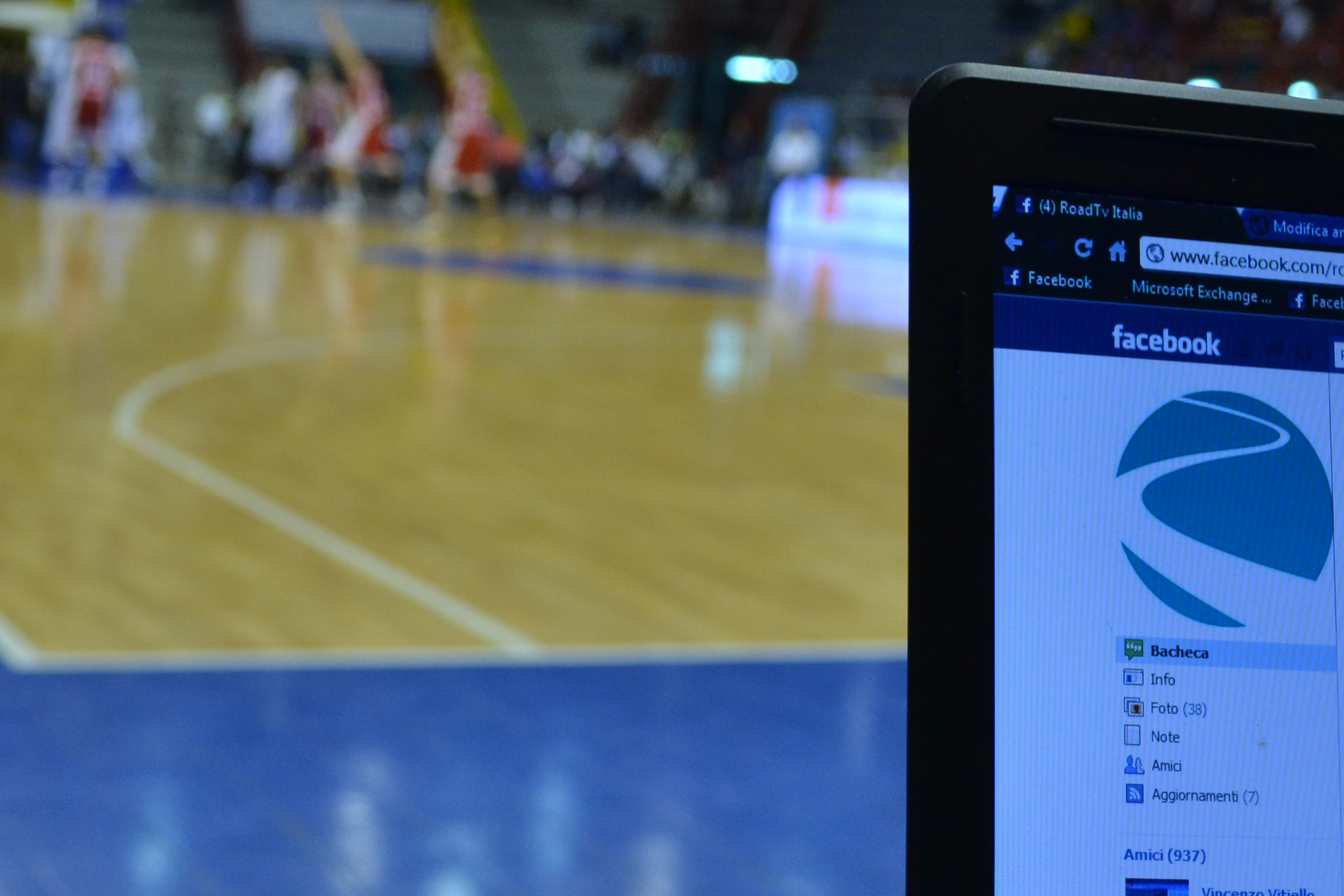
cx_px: 617
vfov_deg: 20.9
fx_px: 2426
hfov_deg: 30.9
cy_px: 353
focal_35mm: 65
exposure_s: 1/125
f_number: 5.6
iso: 800
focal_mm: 24
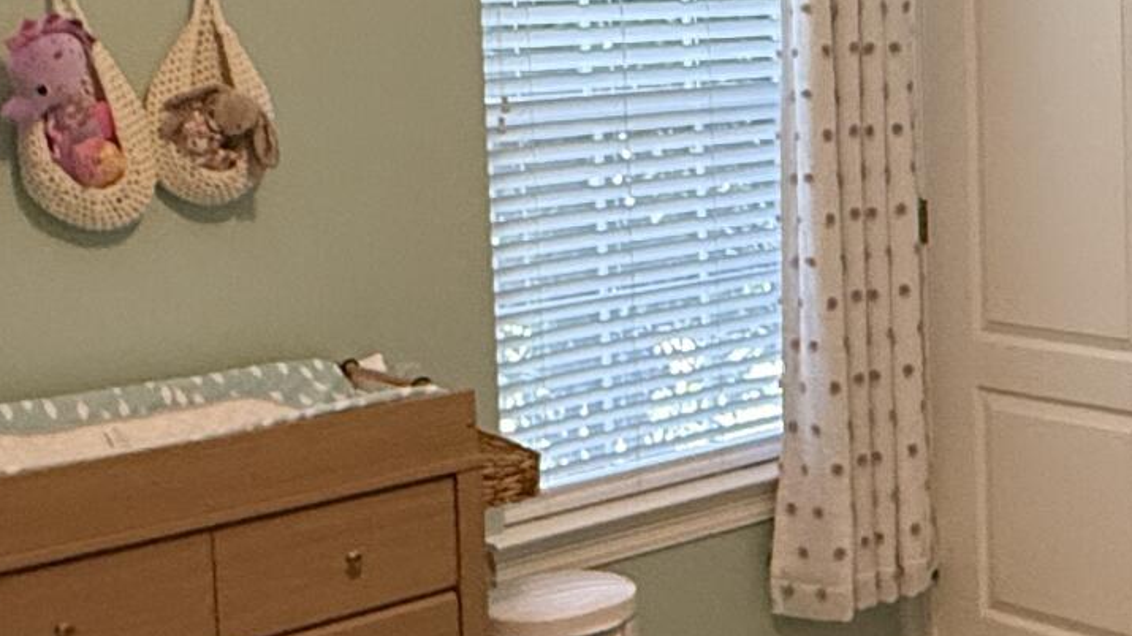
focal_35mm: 64
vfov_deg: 18.6
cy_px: 130
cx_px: 880
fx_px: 1921
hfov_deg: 32.1
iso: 500
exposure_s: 1/60
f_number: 2.2
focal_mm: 2.22
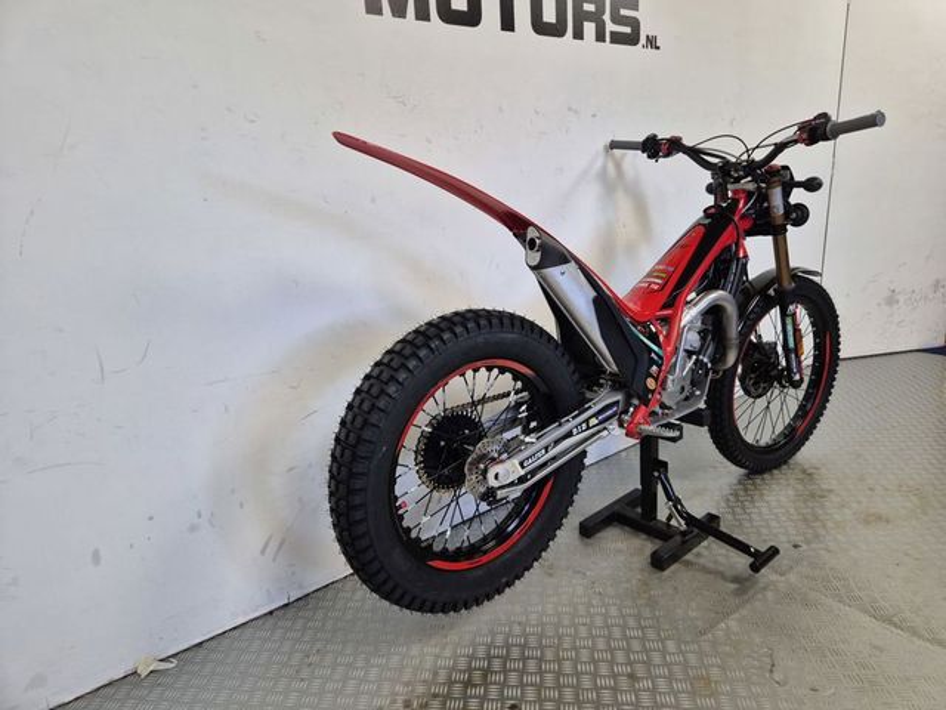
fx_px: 629
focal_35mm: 23
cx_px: 473
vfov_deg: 58.9
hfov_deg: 73.9
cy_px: 355
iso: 200
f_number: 1.8
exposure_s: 1/100
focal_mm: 5.4
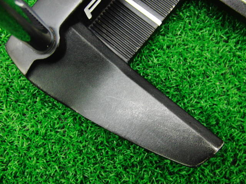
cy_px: 92
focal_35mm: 37
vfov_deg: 38.7
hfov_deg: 50.1
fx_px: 263
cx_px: 123
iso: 400
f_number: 3.6
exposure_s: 1/25
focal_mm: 6.42
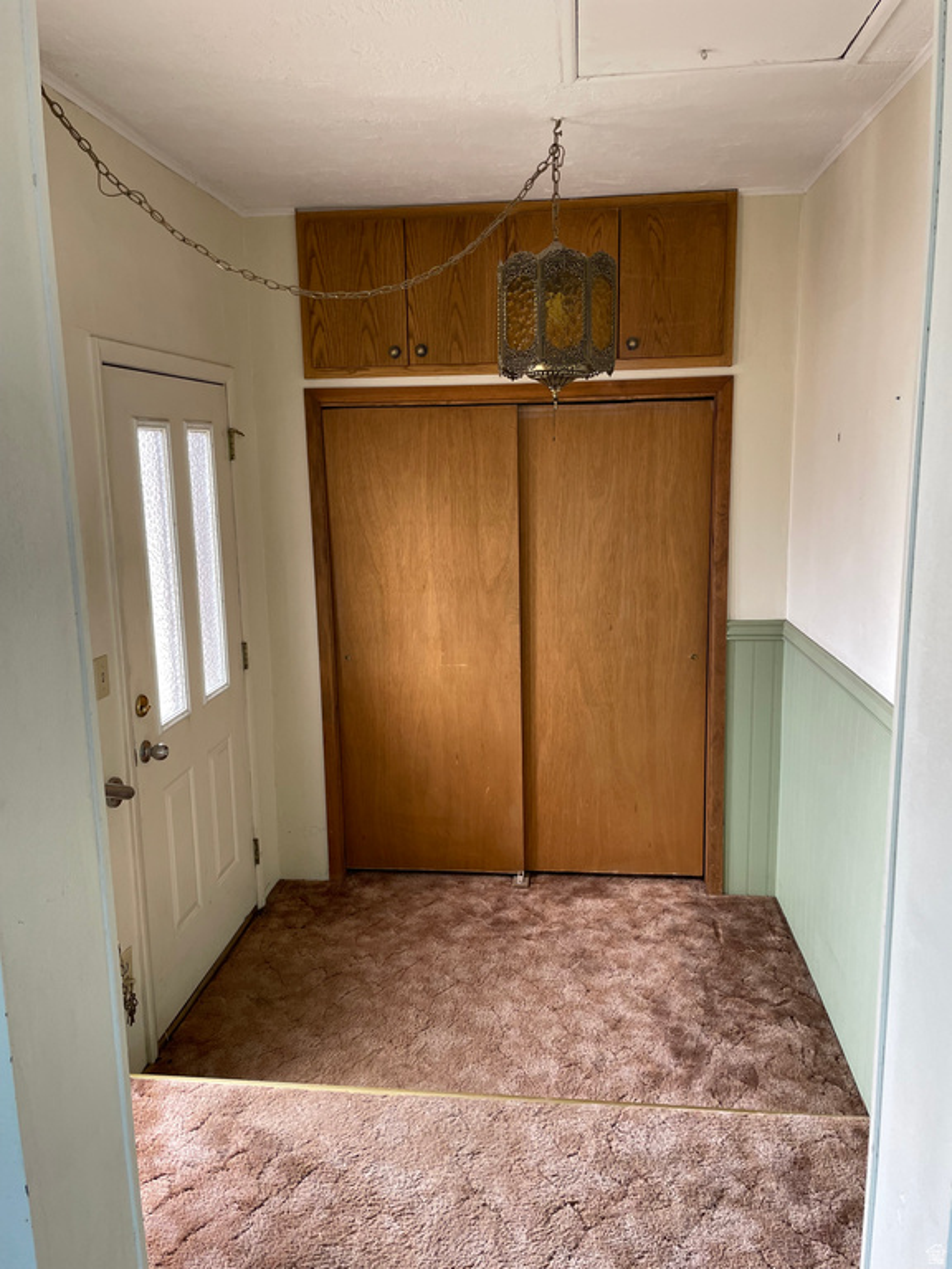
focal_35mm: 26
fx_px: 953
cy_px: 634
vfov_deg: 67.3
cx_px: 476
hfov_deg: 53.1
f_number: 1.6
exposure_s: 1/109
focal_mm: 4.2
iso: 125
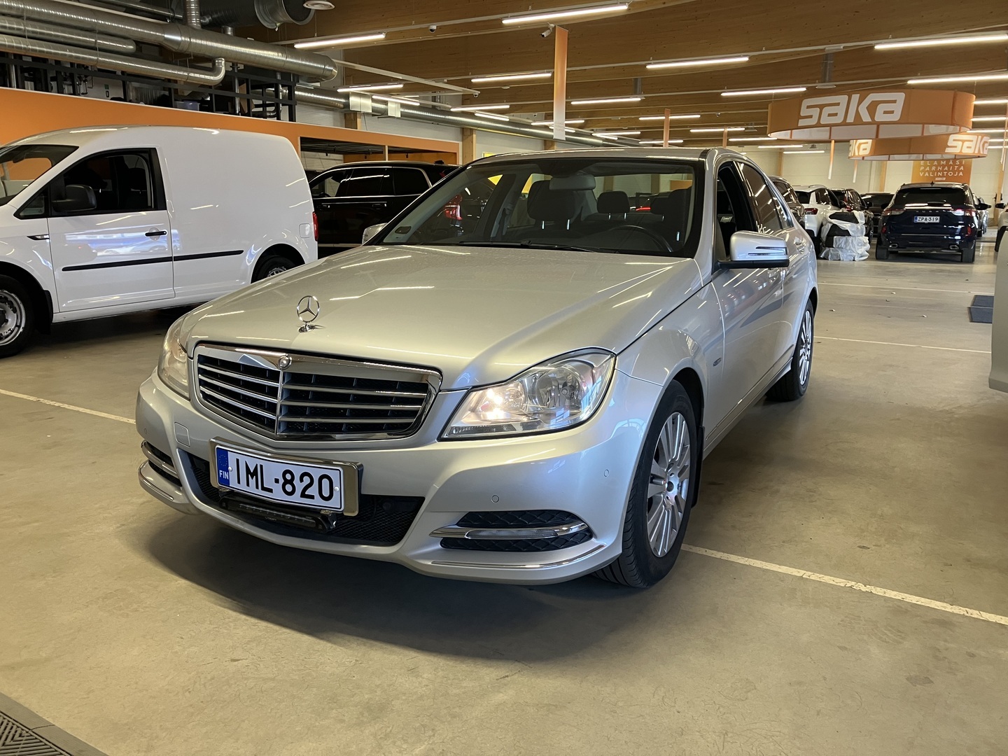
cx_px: 504
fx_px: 815
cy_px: 378
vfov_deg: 49.7
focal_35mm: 28
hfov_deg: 63.4
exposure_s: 1/67
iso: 80
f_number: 1.8
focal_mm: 3.99
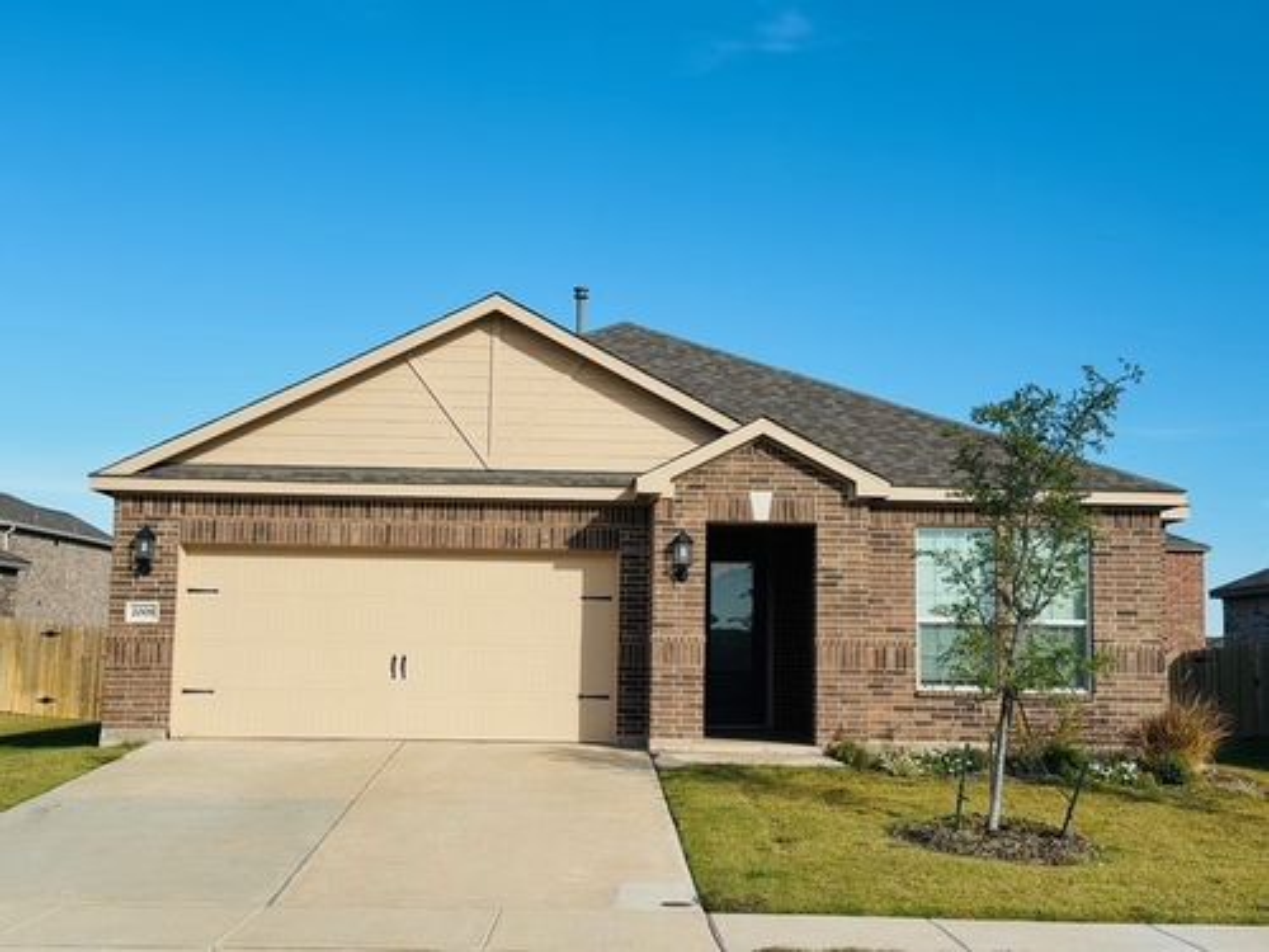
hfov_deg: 39.7
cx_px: 634
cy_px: 476
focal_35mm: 48
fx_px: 1760
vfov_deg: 30.3
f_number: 1.78
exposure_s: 1/5556
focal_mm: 6.86
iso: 100
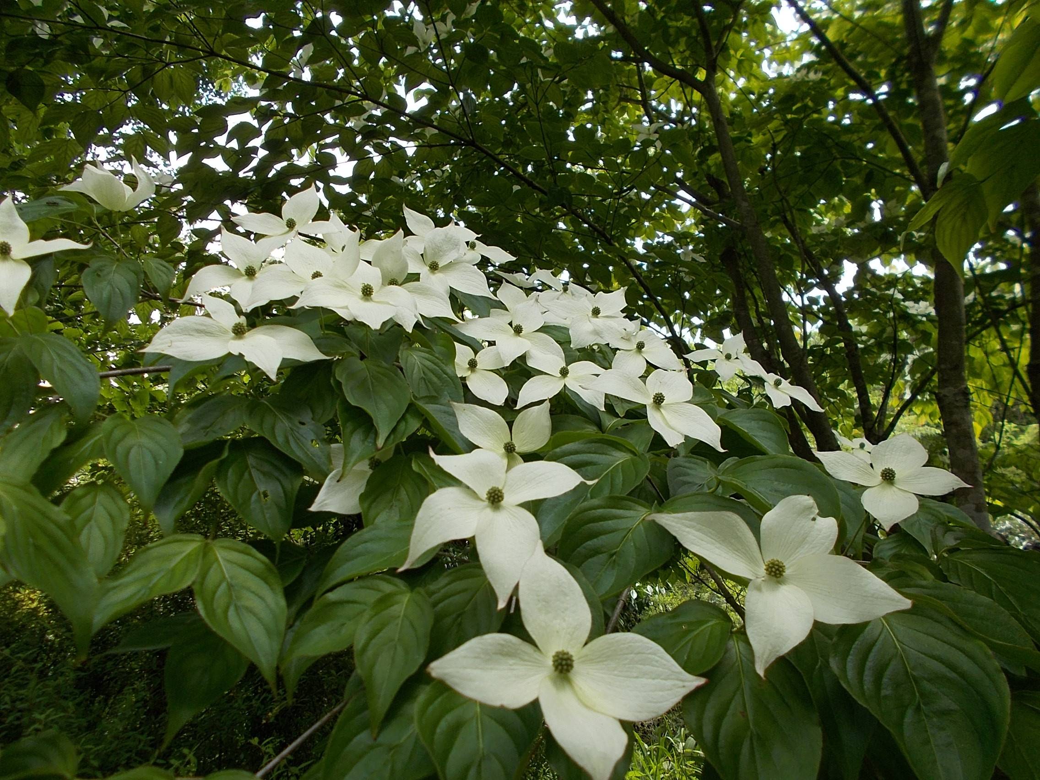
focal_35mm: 26
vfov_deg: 53.1
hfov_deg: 67.3
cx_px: 520
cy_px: 390
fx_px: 781
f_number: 3.2
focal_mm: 4.6
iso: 80
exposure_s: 1/200
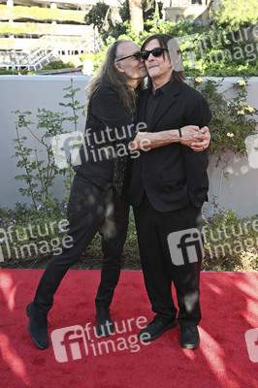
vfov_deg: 47.4
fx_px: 441
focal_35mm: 41
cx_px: 129
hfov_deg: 32.6
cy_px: 194
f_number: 5.6
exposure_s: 1/320
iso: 640
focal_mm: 41
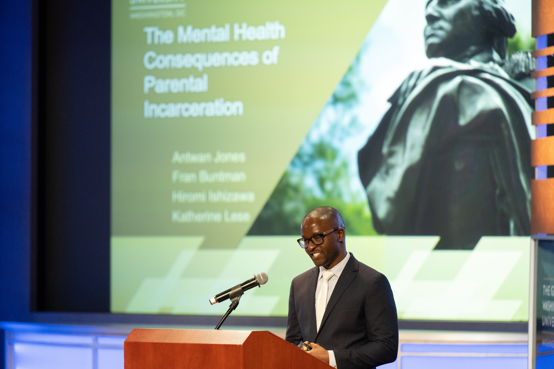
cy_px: 184
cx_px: 277
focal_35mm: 170
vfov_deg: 8.1
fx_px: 2616
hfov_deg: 12.1
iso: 4000
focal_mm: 170
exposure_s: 1/160
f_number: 3.5
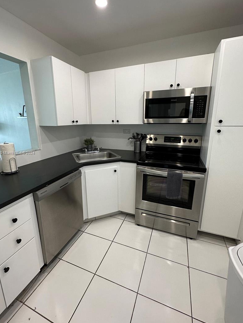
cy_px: 153
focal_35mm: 16
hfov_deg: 78.1
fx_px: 150
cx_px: 117
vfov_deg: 94.4
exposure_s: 1/120
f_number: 2.2
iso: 125
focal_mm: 2.22
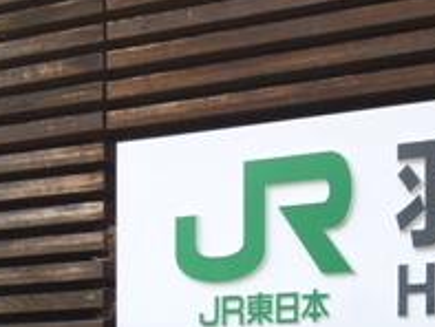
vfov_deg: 14.8
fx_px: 1182
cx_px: 609
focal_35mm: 94
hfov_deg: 18.9
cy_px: 464
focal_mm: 4.15
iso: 25
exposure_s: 1/705
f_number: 2.2
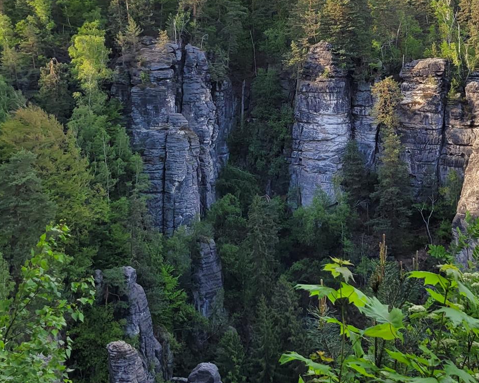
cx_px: 305
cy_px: 84
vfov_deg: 27.6
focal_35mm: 54
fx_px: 766
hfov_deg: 34.5
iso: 40
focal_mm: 5.4
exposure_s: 1/652
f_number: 1.8
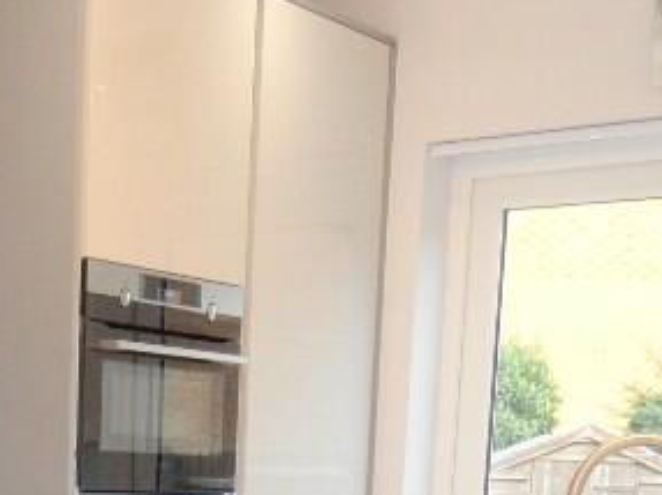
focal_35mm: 86
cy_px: 807
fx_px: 1643
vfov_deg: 15.4
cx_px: -21
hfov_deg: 21.8
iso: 100
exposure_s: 1/60
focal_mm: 3.9
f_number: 3.2
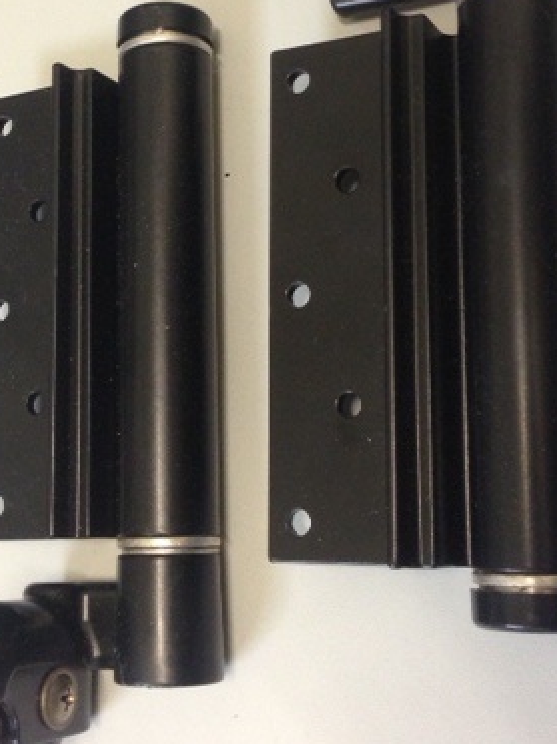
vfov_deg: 33.7
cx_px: 228
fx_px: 1224
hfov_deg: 25.6
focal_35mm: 57
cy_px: 297
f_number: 2.4
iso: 250
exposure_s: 1/20
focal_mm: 4.13
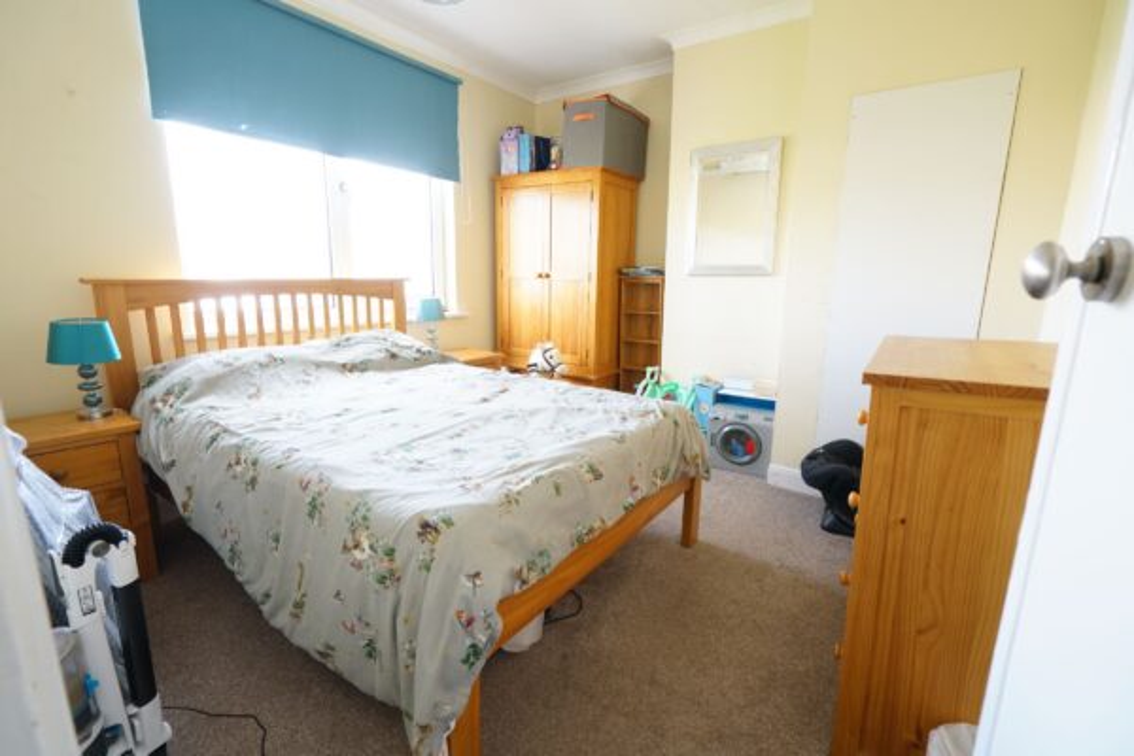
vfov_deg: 73.7
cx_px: 567
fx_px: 504
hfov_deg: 96.7
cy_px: 378
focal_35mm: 16
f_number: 5
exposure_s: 1/25
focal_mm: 16
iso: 500
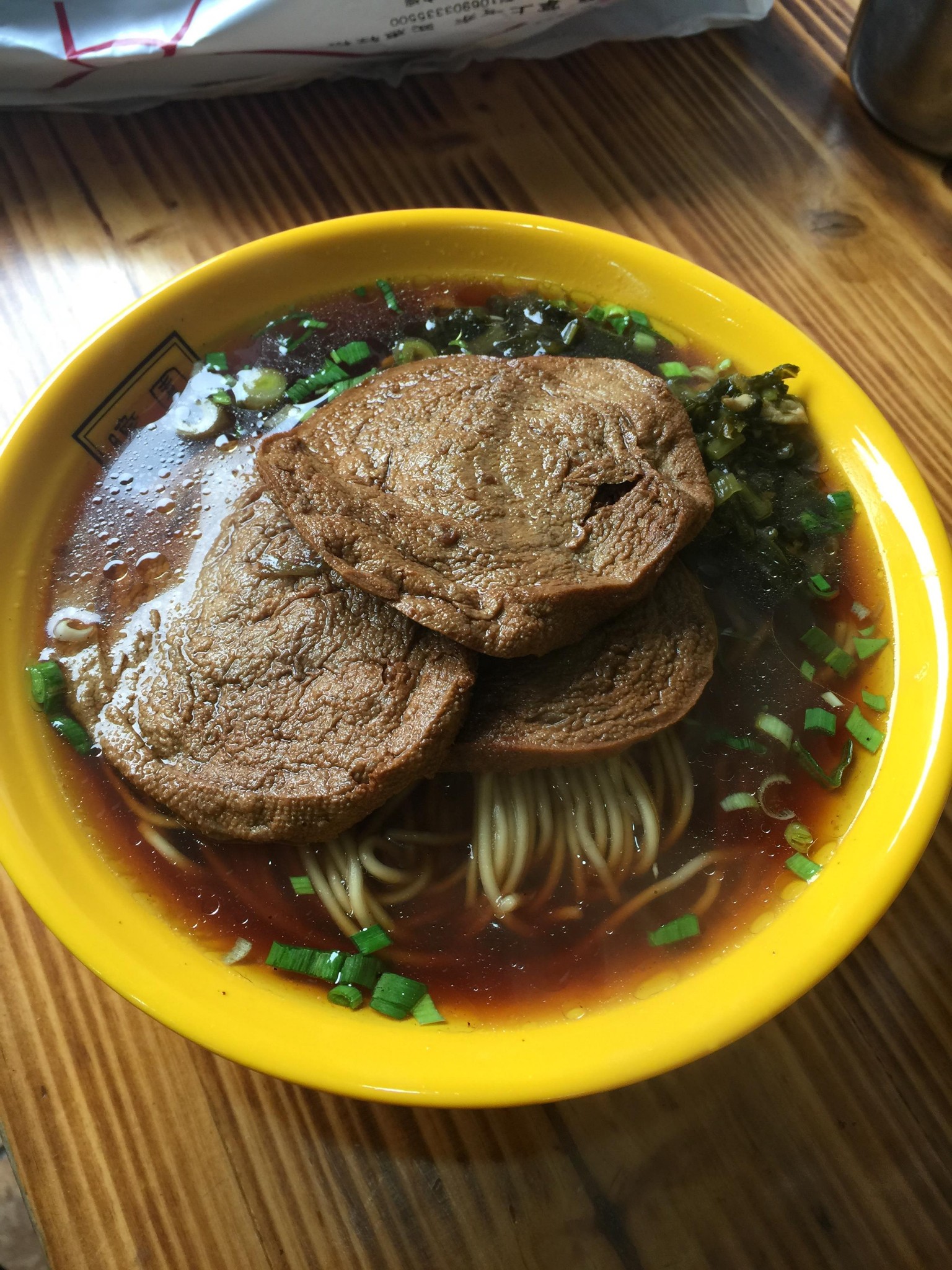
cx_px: 476
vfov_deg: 61.7
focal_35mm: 29
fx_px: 1063
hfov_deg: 48.2
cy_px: 635
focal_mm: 4.15
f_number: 2.2
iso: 32
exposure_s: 1/40
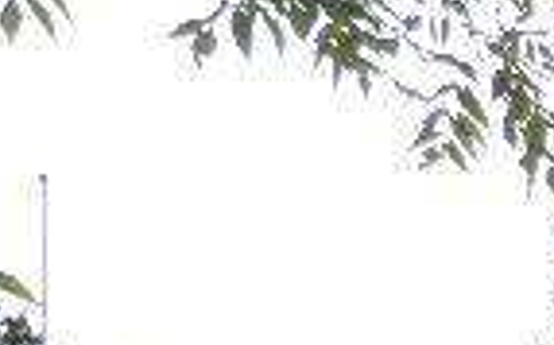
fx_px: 1433
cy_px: 826
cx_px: 1228
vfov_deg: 11.4
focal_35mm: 95
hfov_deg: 15.4
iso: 160
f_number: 2.8
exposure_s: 1/1000
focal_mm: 3.58
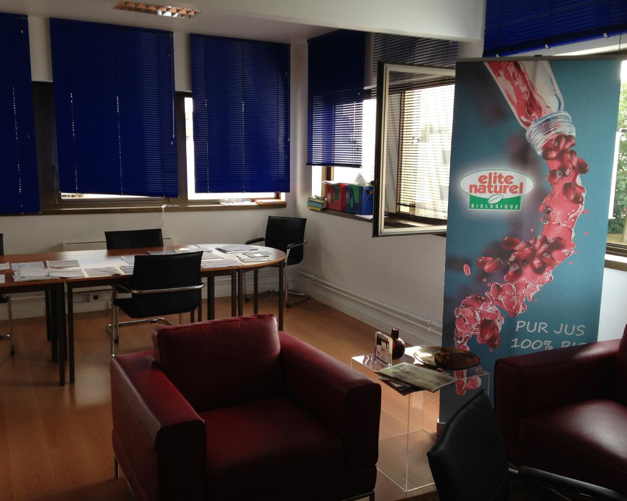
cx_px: 317
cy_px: 250
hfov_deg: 51.5
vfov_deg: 42.2
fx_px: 649
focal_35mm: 35
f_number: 2.4
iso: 50
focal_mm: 4.12
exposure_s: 1/60
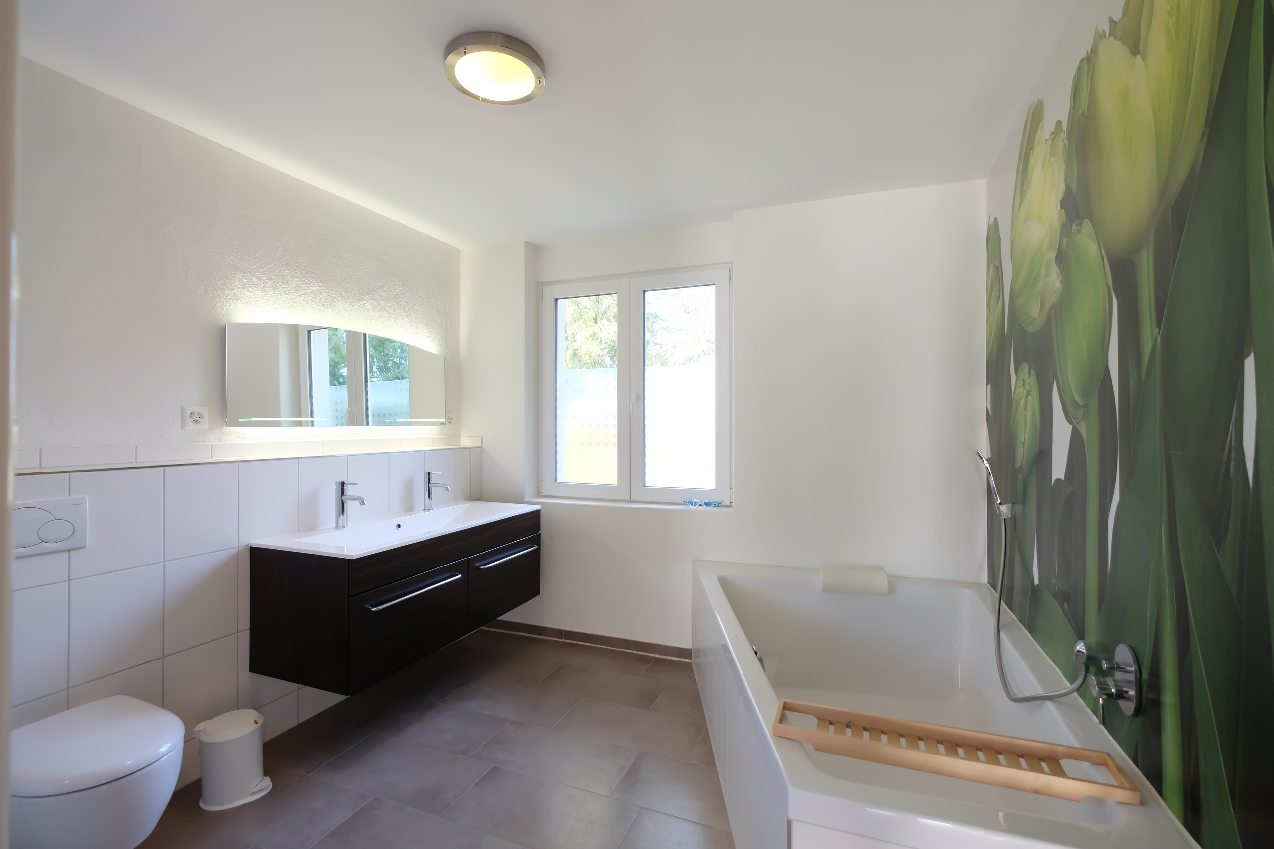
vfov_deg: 77.3
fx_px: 531
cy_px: 424
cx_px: 637
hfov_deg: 100.4
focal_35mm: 15
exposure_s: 1/30
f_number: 4
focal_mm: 10
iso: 640
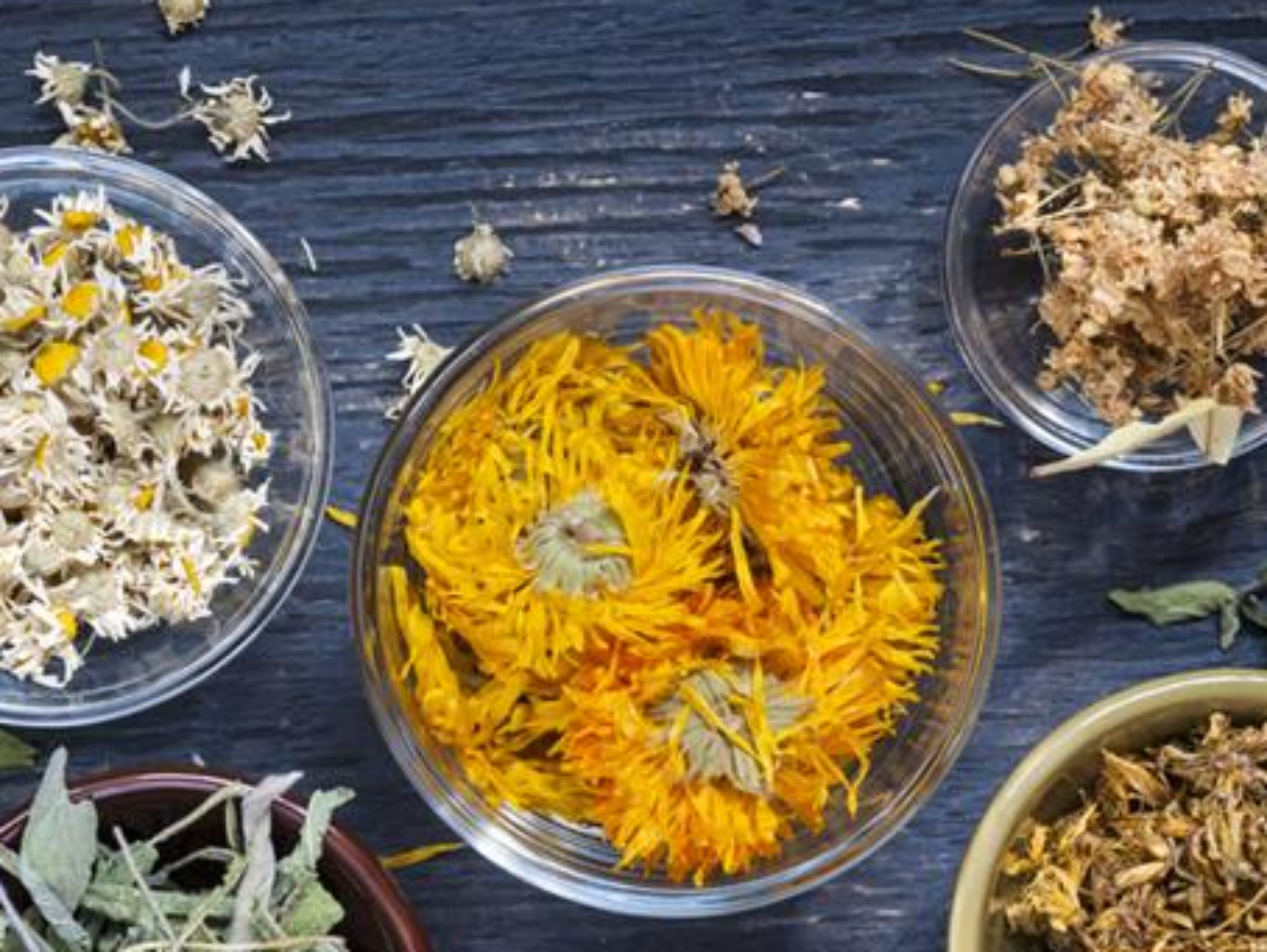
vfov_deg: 11.6
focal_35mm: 127
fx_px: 4651
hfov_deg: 15.4
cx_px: 260
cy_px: 831
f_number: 14
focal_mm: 60
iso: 100
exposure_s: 1/8
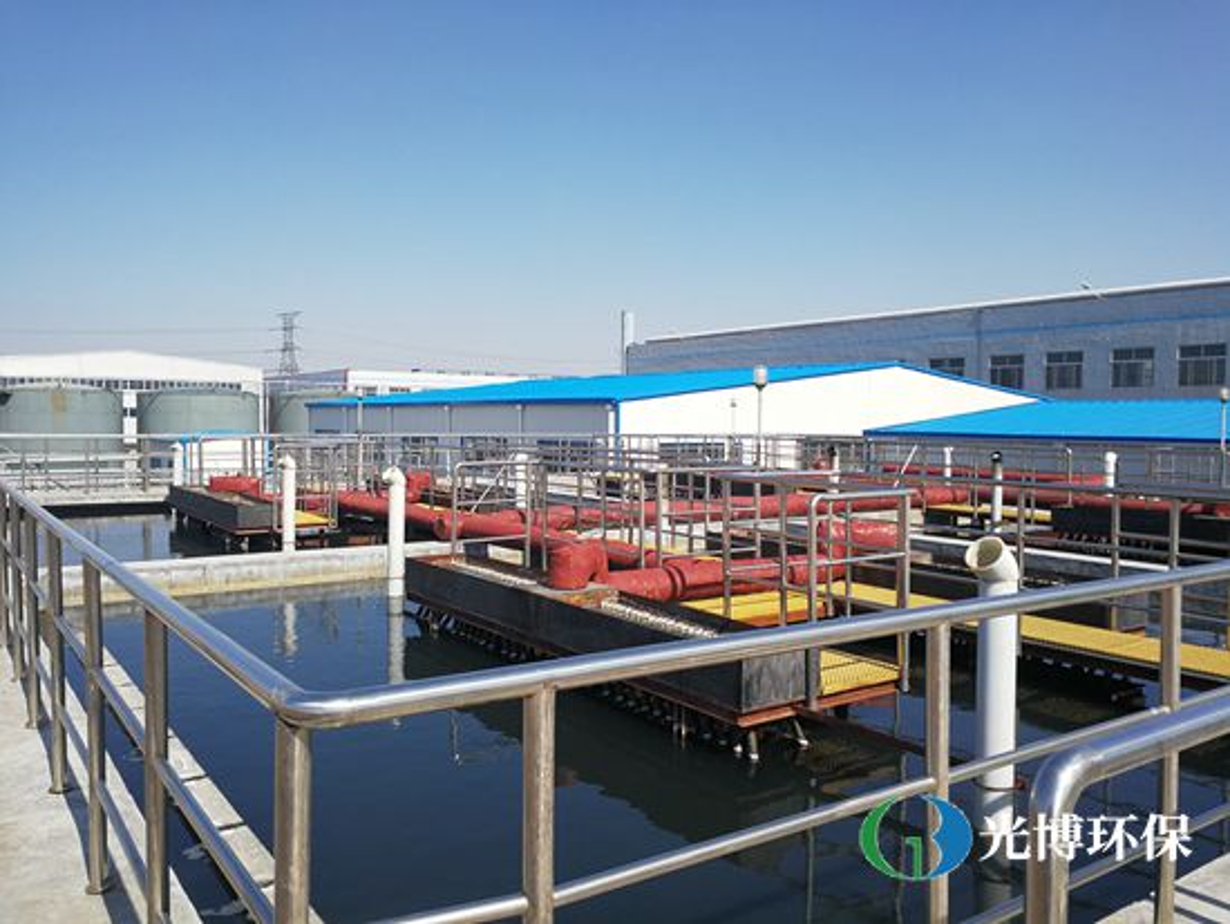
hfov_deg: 65.3
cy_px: 462
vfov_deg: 51.4
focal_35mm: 27
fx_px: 960
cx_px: 615
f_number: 2.2
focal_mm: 3.95
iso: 50
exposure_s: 1/1263
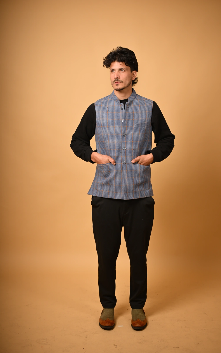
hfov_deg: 24.9
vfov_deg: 38.9
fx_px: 501
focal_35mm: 52
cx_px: 116
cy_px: 176
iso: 200
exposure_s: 1/1250
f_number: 2.2
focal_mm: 50
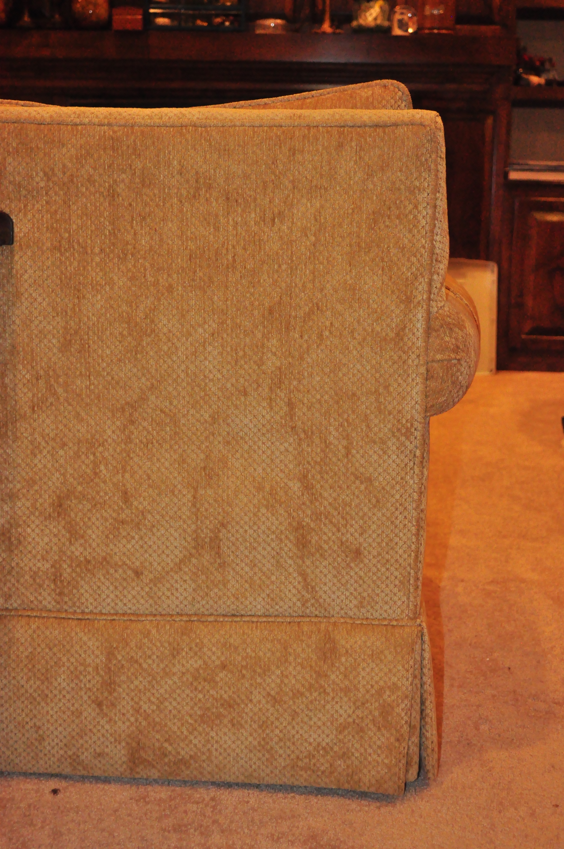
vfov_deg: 36.9
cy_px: 424
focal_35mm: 54
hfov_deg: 25.0
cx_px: 282
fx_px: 1272
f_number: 5
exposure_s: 1/125
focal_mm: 36
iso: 2500
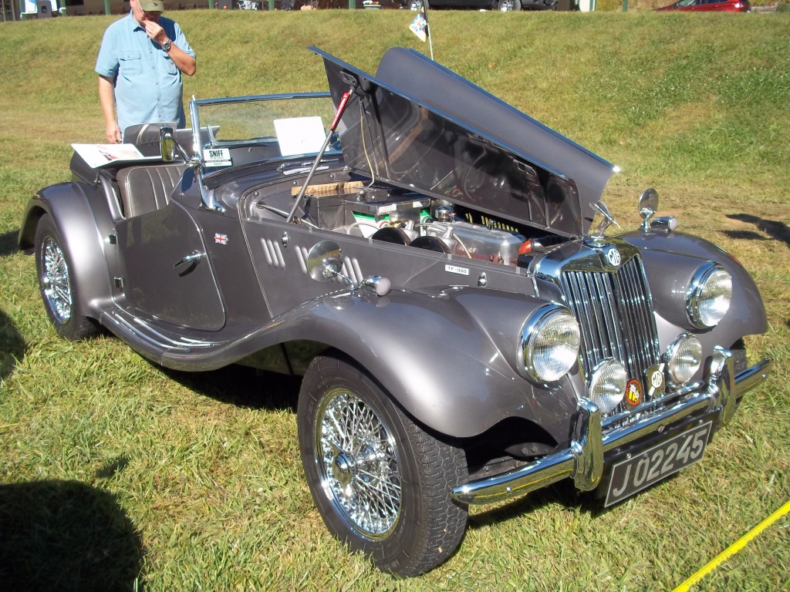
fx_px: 822
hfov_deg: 51.4
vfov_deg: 39.7
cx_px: 395
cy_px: 296
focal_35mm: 36
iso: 80
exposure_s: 1/125
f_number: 8
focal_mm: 6.5
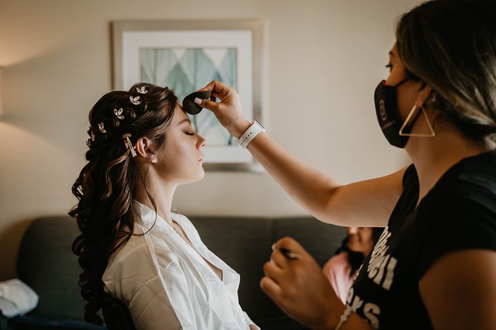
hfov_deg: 42.8
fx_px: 634
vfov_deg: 29.2
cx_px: 248
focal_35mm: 46
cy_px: 165
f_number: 2.8
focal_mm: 46
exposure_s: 1/160
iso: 250
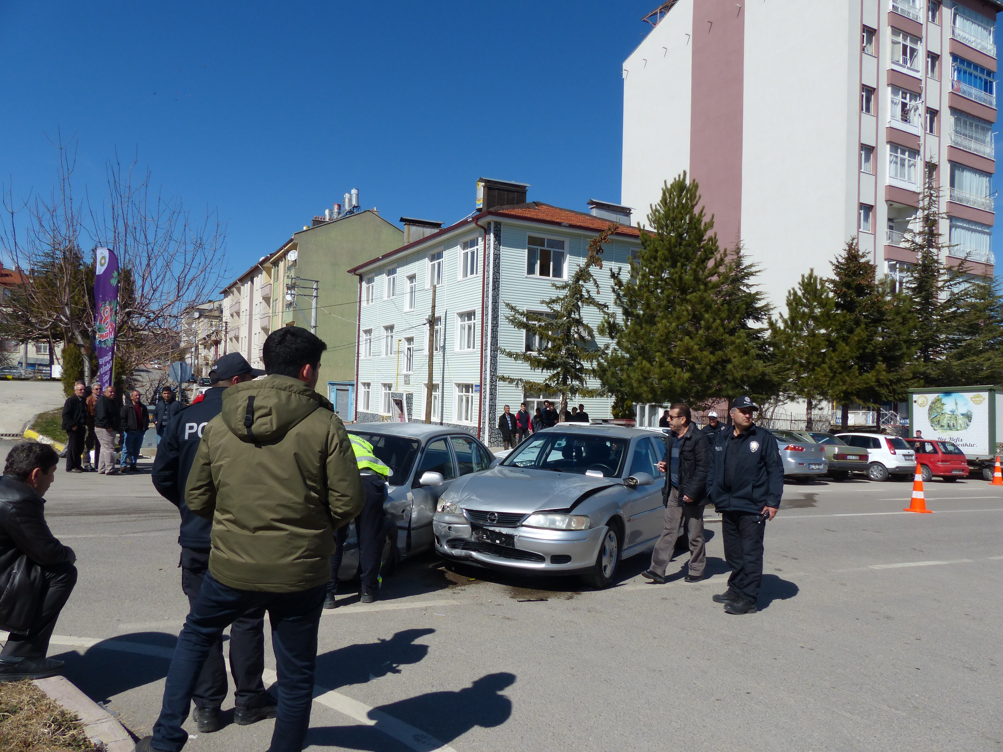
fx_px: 724
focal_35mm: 25
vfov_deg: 54.9
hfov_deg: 69.4
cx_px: 502
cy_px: 376
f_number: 4
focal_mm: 4.5
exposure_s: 1/1600
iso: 100
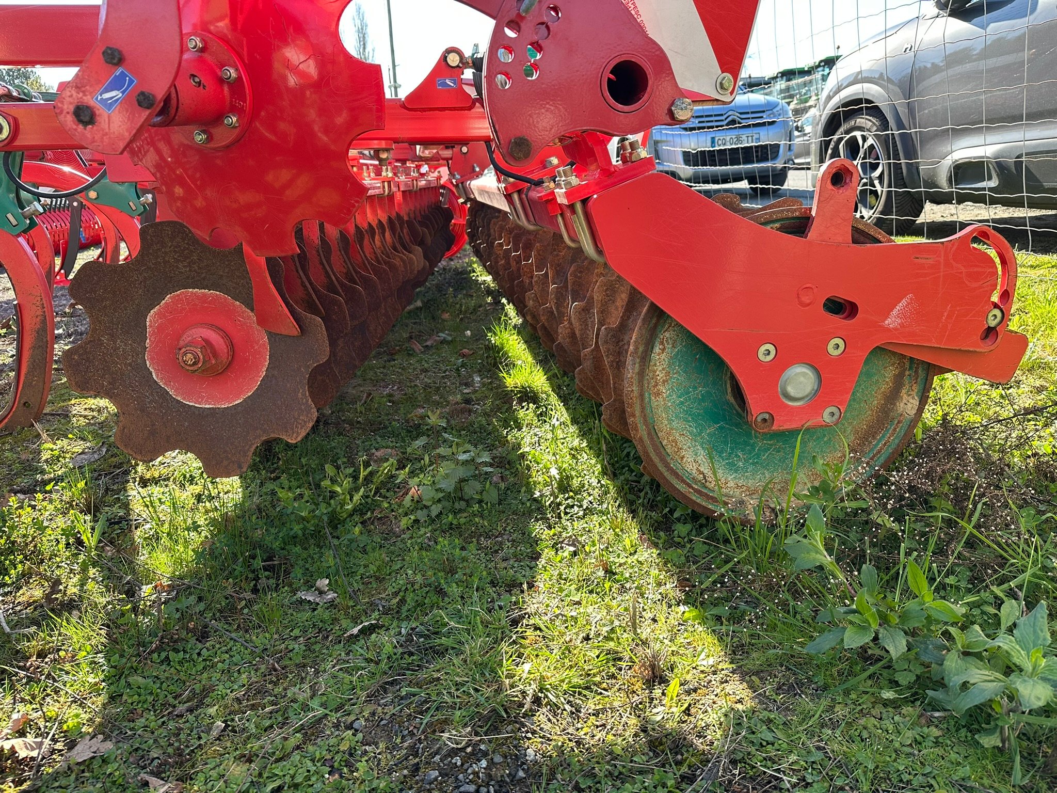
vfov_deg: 56.8
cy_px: 396
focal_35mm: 24
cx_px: 528
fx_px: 733
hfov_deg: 71.6
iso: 80
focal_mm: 6.86
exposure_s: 1/444
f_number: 1.78
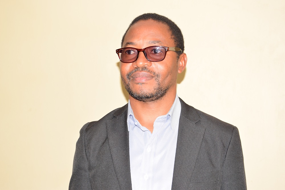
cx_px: 142
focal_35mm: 72
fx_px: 570
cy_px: 95
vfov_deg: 18.9
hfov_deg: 28.1
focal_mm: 48
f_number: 7.1
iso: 400
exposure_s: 1/125
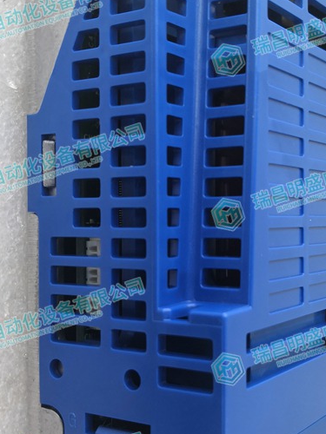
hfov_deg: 27.0
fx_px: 678
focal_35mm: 54
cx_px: 178
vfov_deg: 35.5
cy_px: 220
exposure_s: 1/50
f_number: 1.8
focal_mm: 3.95
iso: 80
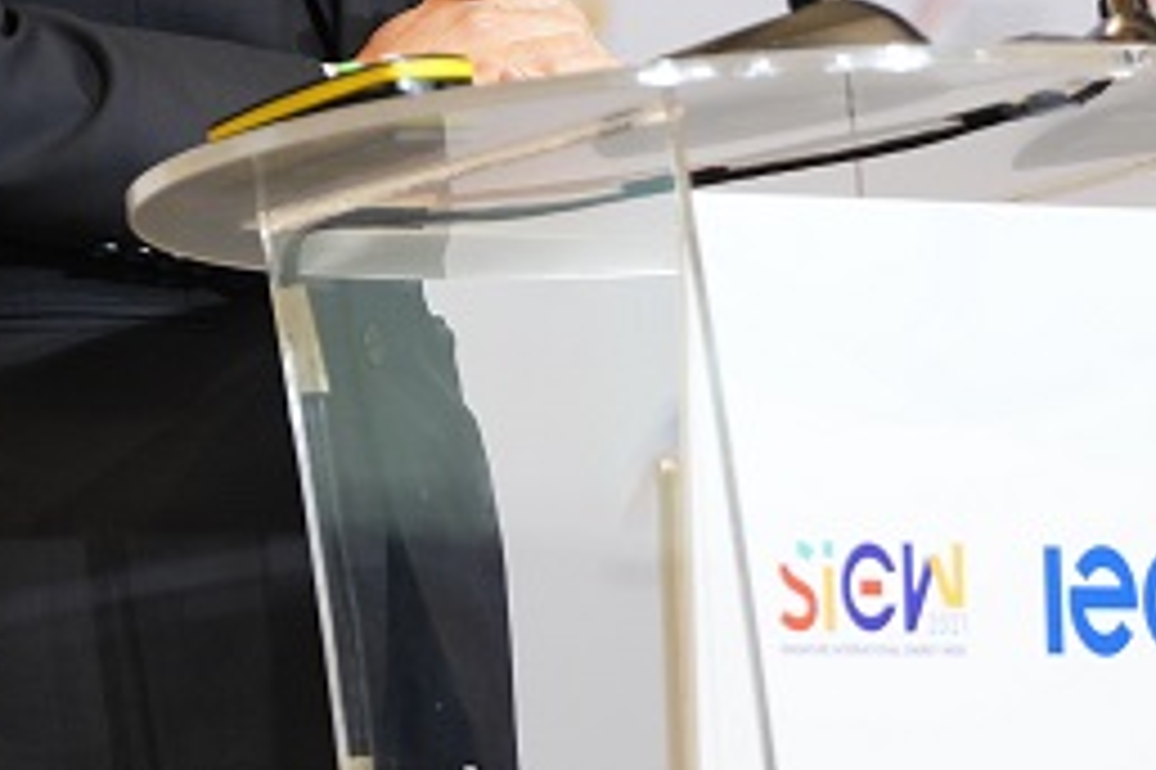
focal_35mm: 536
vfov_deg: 2.6
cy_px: -230
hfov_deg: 3.8
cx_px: 693
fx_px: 17200
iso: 1600
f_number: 2.8
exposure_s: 1/160
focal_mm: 162
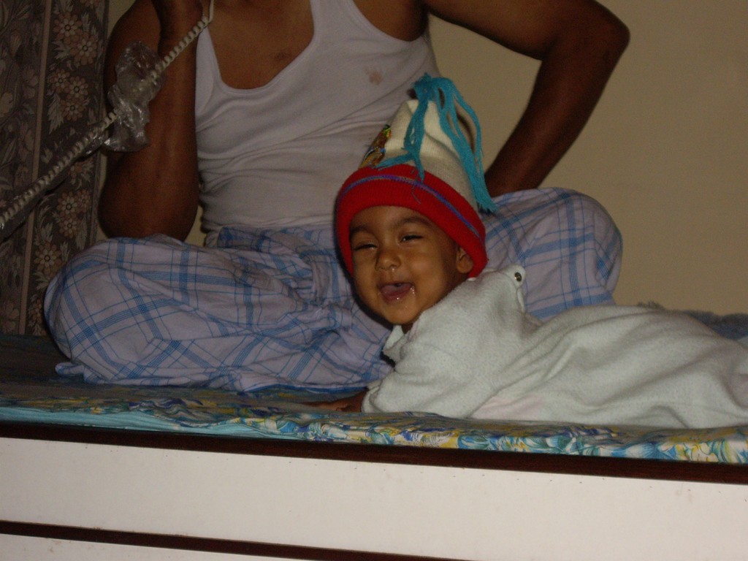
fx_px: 2463
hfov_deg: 17.3
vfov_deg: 13.0
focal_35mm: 114
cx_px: 374
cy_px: 280
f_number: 5.2
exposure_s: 1/125
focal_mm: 18.6
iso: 200
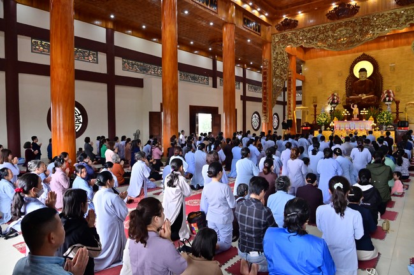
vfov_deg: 53.0
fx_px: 276
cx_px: 207
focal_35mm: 24
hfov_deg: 73.8
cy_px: 138
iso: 2500
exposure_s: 1/160
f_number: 7.1
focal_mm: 24
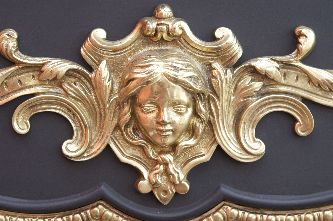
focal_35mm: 90
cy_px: 110
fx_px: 831
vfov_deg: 15.1
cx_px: 166
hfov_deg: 22.7
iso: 640
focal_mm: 60
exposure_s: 1/125
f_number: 5
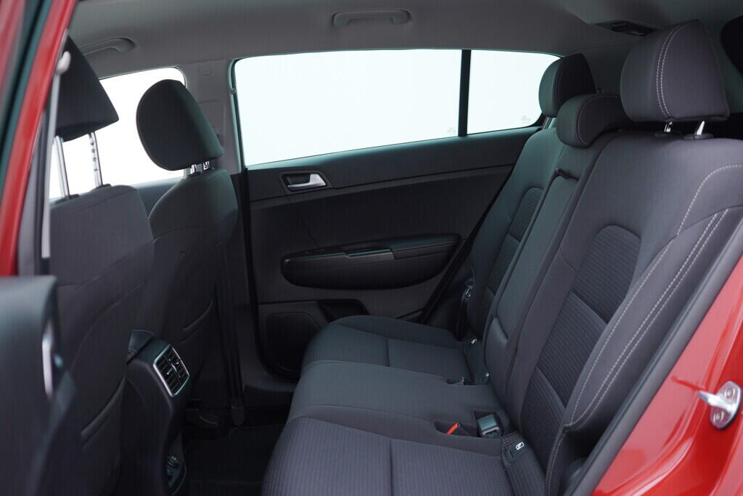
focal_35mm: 36
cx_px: 372
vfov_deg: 36.9
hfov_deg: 53.1
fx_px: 743
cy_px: 248
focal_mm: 24
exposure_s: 1/40
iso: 200
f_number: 2.8
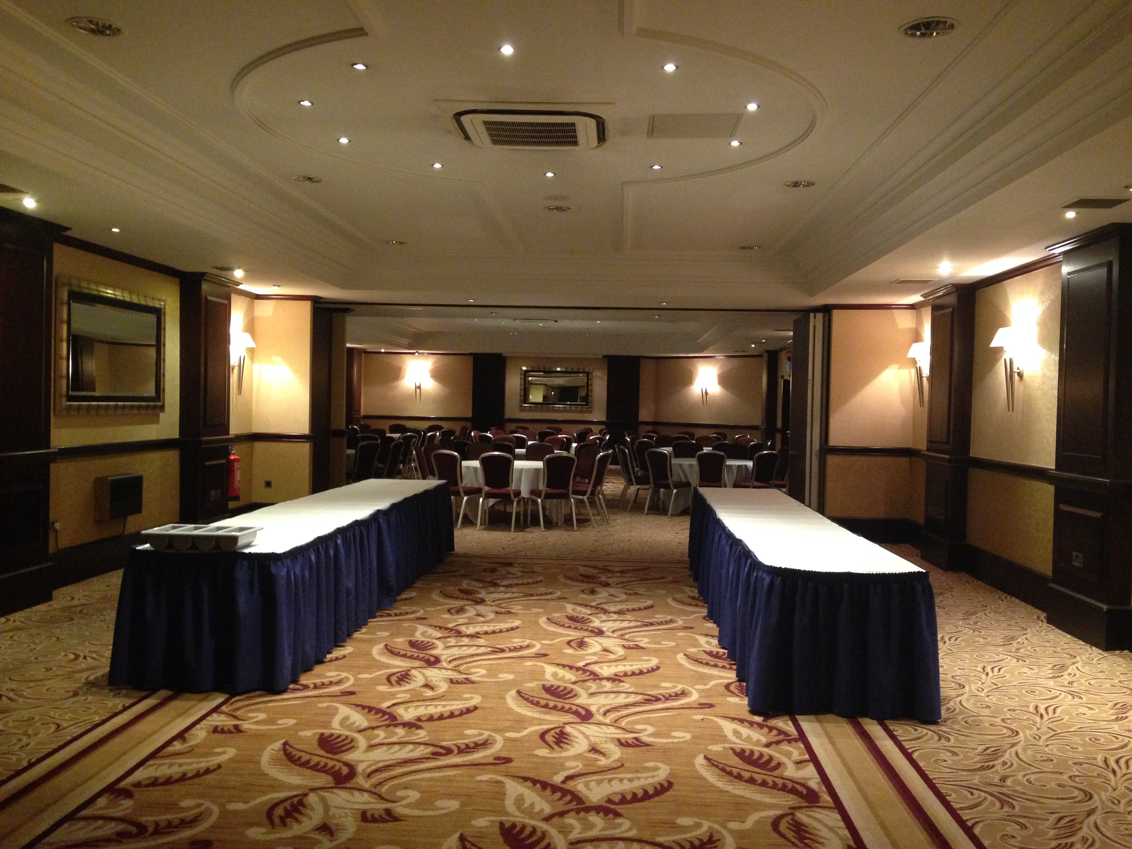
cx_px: 566
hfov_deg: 55.4
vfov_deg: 42.9
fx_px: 1079
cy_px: 424
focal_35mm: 33
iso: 400
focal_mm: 4.12
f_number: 2.4
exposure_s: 1/17
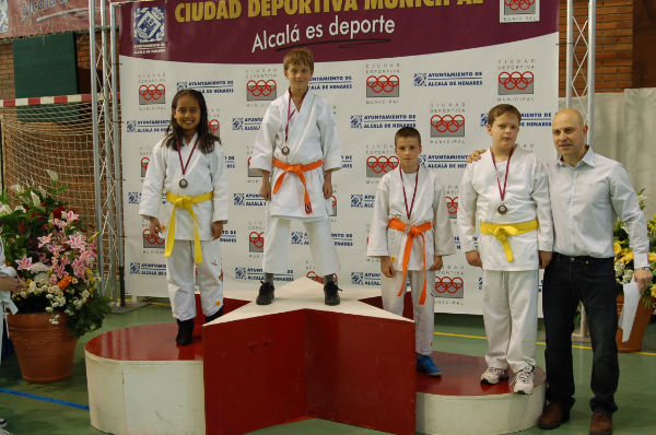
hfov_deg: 46.5
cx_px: 328
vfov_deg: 31.8
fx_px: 764
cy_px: 218
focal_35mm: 42
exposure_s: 1/50
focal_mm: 28
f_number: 3.5
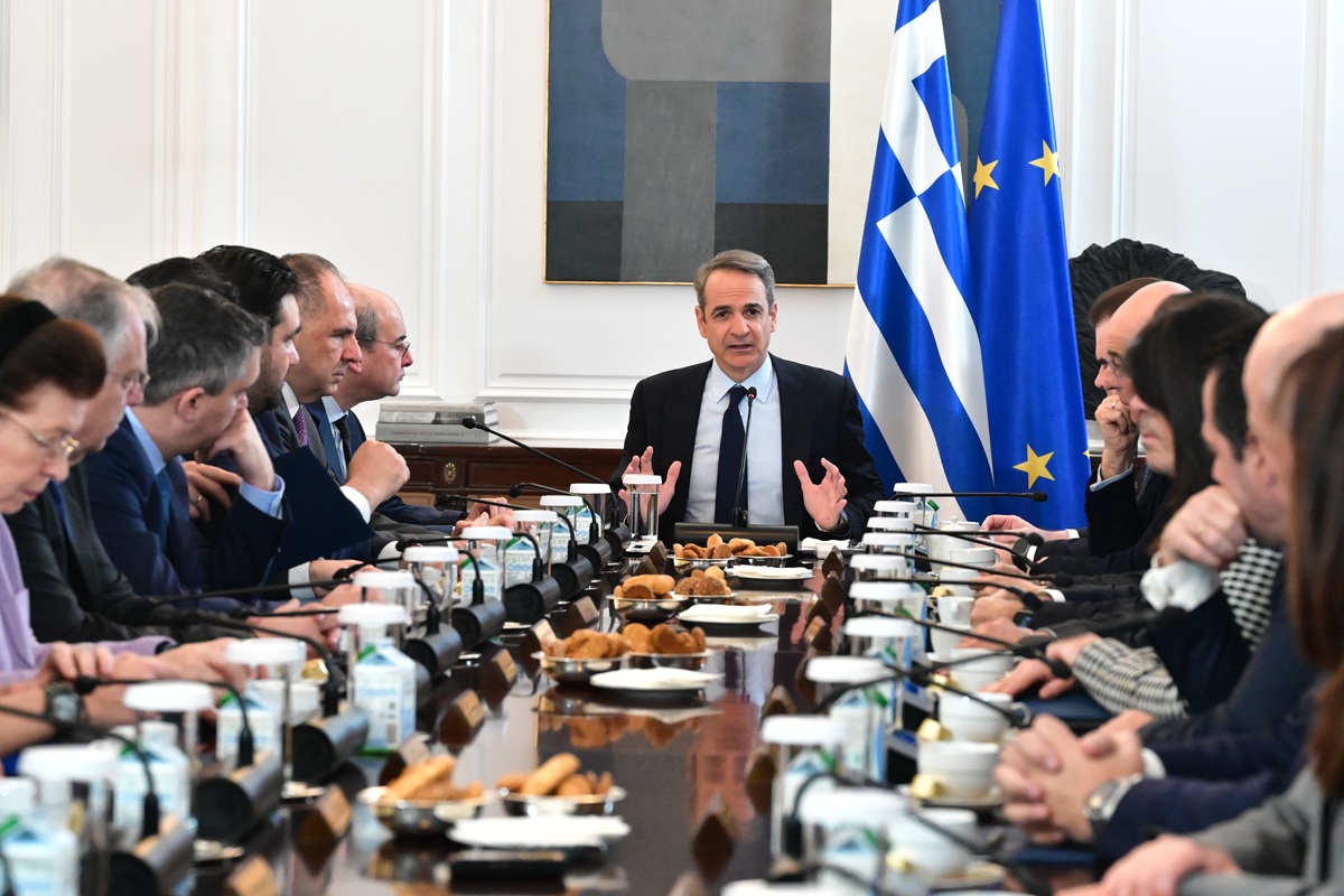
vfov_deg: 13.0
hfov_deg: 19.5
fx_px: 3920
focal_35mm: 105
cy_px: 448
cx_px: 672
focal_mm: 70
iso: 8000
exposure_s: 1/500
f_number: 4
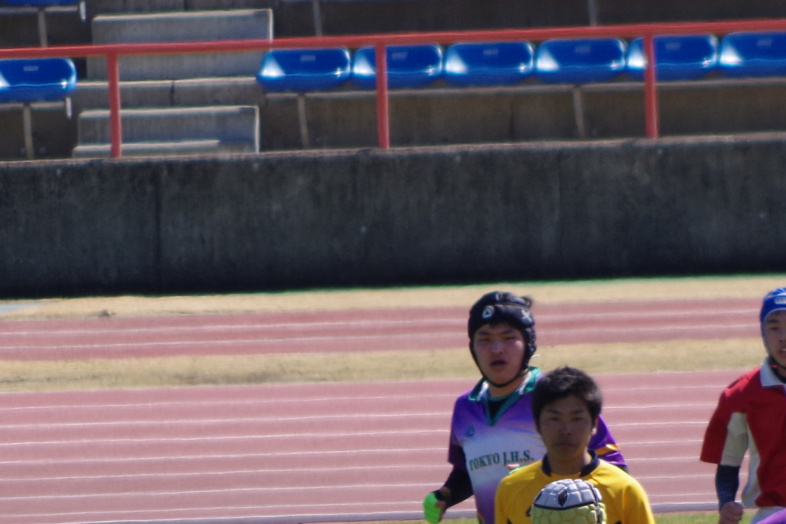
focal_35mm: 1363
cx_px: 738
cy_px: 488
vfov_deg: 1.0
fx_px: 29761
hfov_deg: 1.5
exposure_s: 1/800
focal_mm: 300
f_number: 7.1
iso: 400
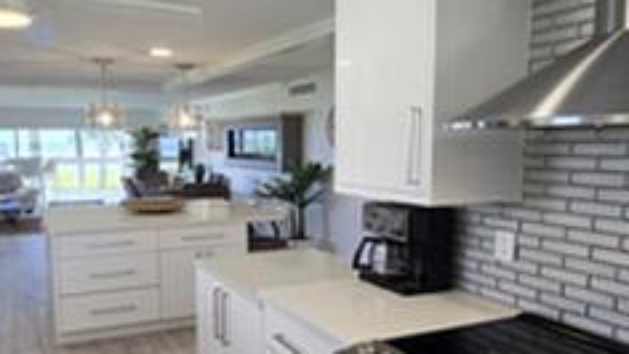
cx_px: 245
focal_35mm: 24
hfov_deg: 75.3
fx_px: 400
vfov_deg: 47.7
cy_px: 184
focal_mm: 2.2
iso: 80
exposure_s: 1/120
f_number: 2.2
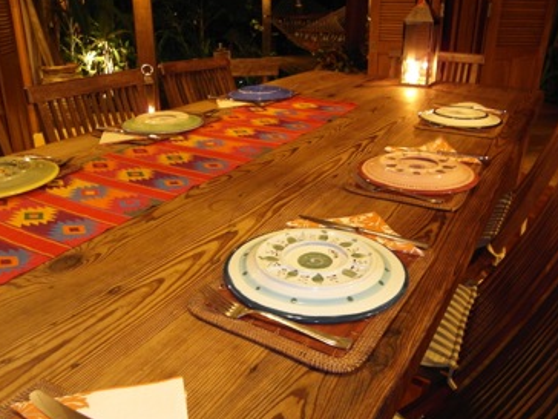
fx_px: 467
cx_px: 281
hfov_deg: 61.7
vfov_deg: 48.2
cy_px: 209
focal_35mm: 29
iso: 200
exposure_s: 1/2
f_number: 2.6
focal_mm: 4.4
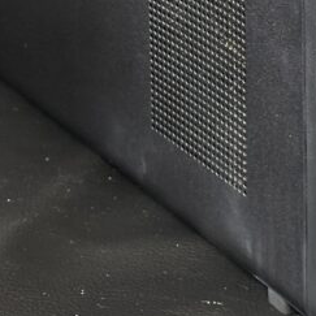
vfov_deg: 9.6
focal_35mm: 179
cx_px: 247
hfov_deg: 9.7
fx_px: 1849
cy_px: -105
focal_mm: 6.86
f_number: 1.78
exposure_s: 1/25
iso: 640
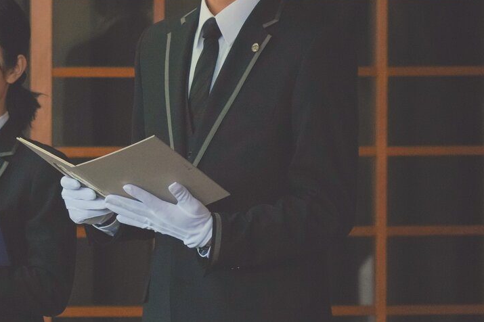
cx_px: 100
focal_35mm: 403
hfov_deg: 5.1
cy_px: 60
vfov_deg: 3.4
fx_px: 5415
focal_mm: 240
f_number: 8
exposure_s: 1/100
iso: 3200
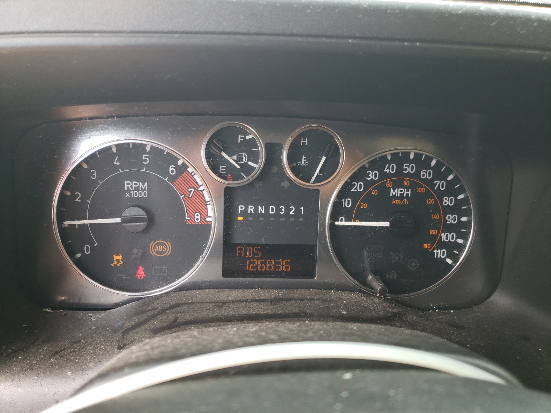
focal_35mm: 26
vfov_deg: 53.1
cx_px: 276
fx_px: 414
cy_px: 206
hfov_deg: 67.3
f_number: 1.5
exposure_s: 1/100
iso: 50
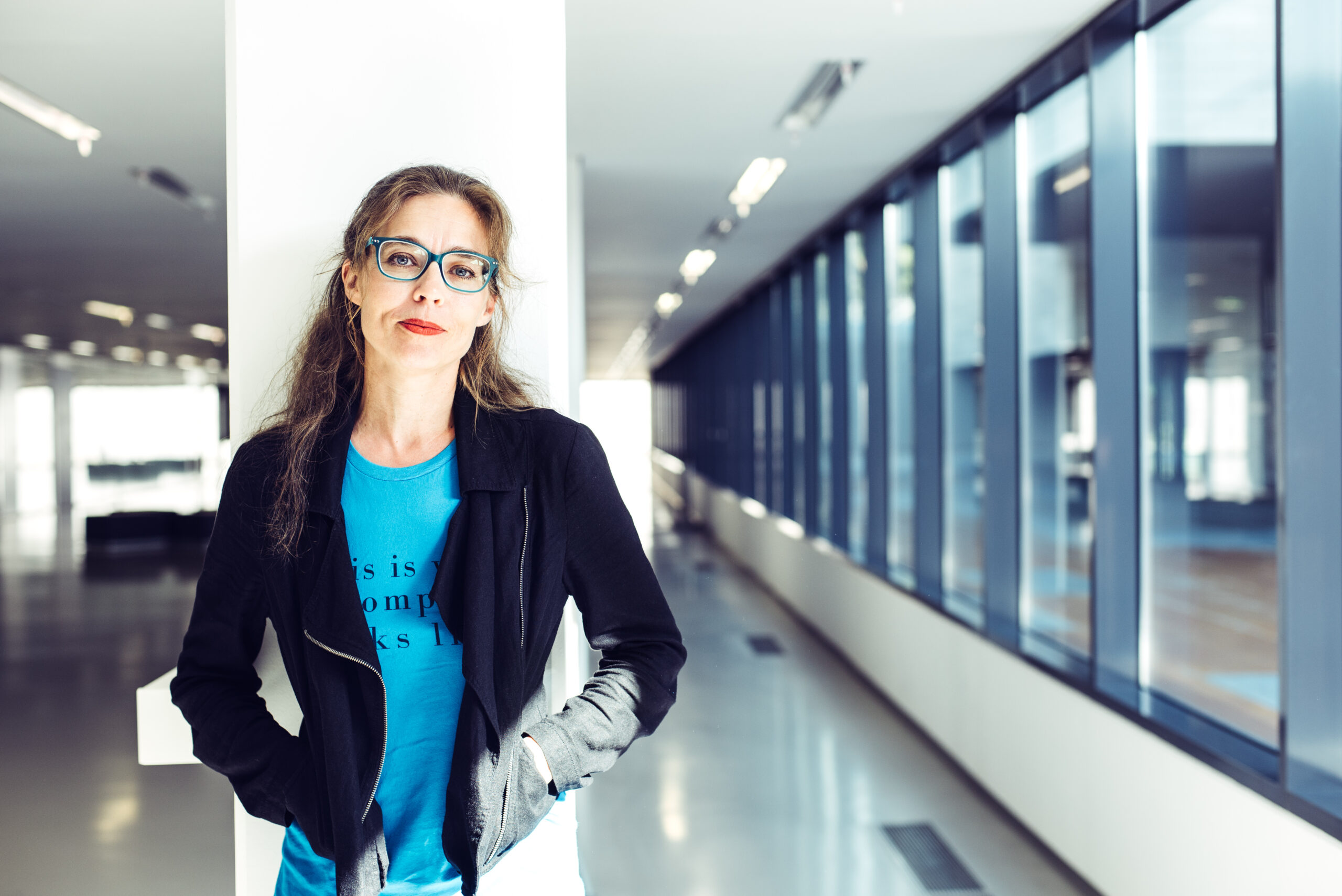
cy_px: 448
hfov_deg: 39.6
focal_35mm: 50
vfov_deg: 27.0
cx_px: 671
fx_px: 1865
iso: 100
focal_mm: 50
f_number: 4
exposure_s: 1/250
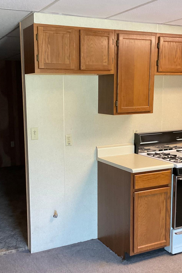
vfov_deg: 45.4
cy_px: 143
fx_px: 326
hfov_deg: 31.1
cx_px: 71
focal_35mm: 43
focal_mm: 3
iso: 160
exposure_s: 1/60
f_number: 1.8
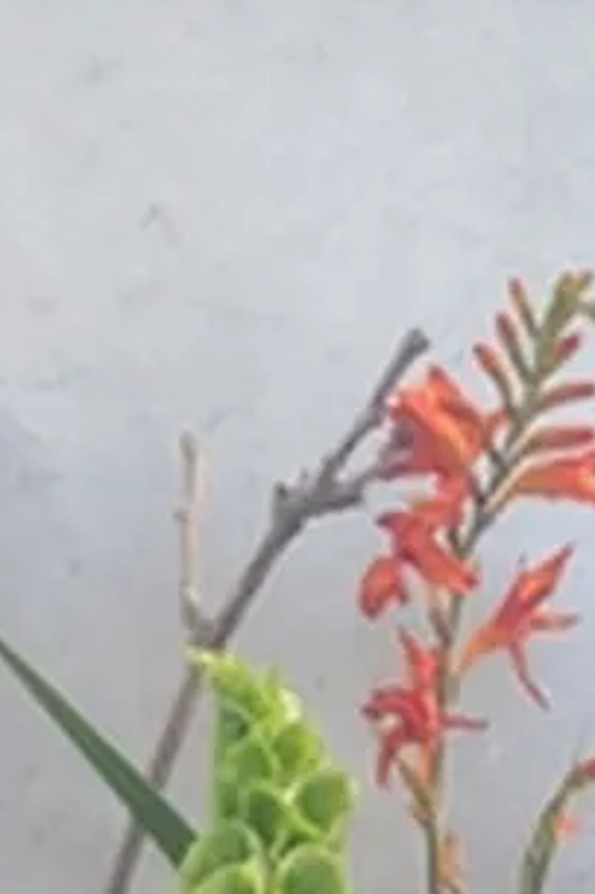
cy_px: 1526
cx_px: 812
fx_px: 2258
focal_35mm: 91
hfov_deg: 14.3
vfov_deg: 18.4
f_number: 1.8
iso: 320
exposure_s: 1/40
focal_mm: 7
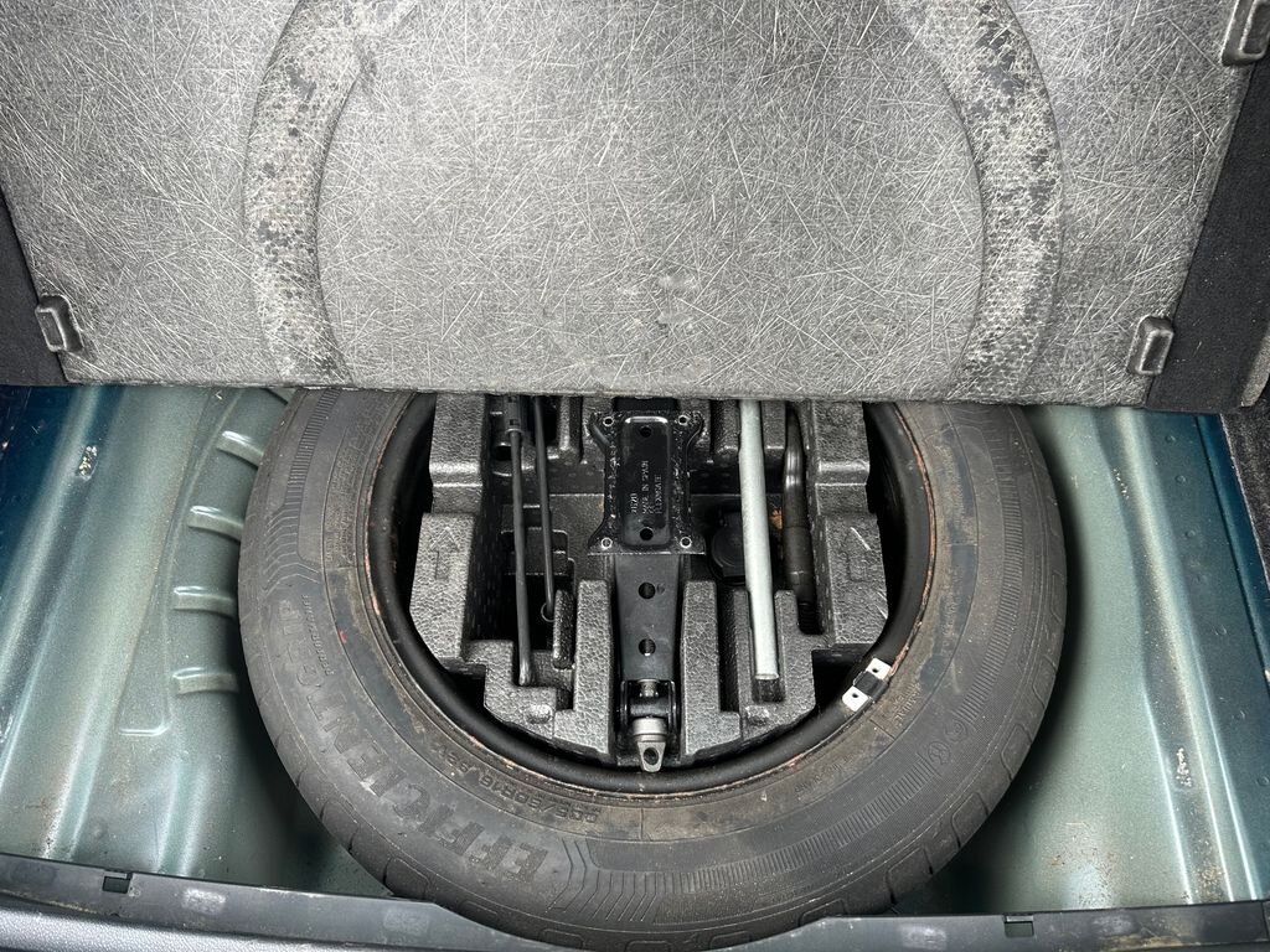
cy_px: 476
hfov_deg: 71.6
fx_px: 881
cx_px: 635
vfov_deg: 56.8
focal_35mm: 24
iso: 64
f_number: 1.78
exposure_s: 1/121
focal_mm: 6.86
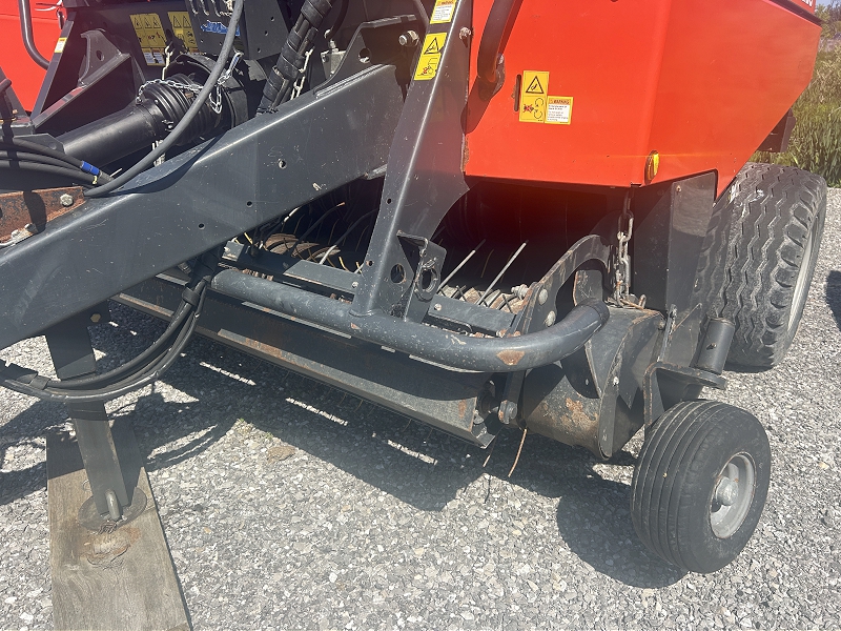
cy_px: 316
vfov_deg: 53.1
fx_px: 632
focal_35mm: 26
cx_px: 420
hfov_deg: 67.3
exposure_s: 1/2632
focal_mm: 5.7
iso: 50
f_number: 1.5
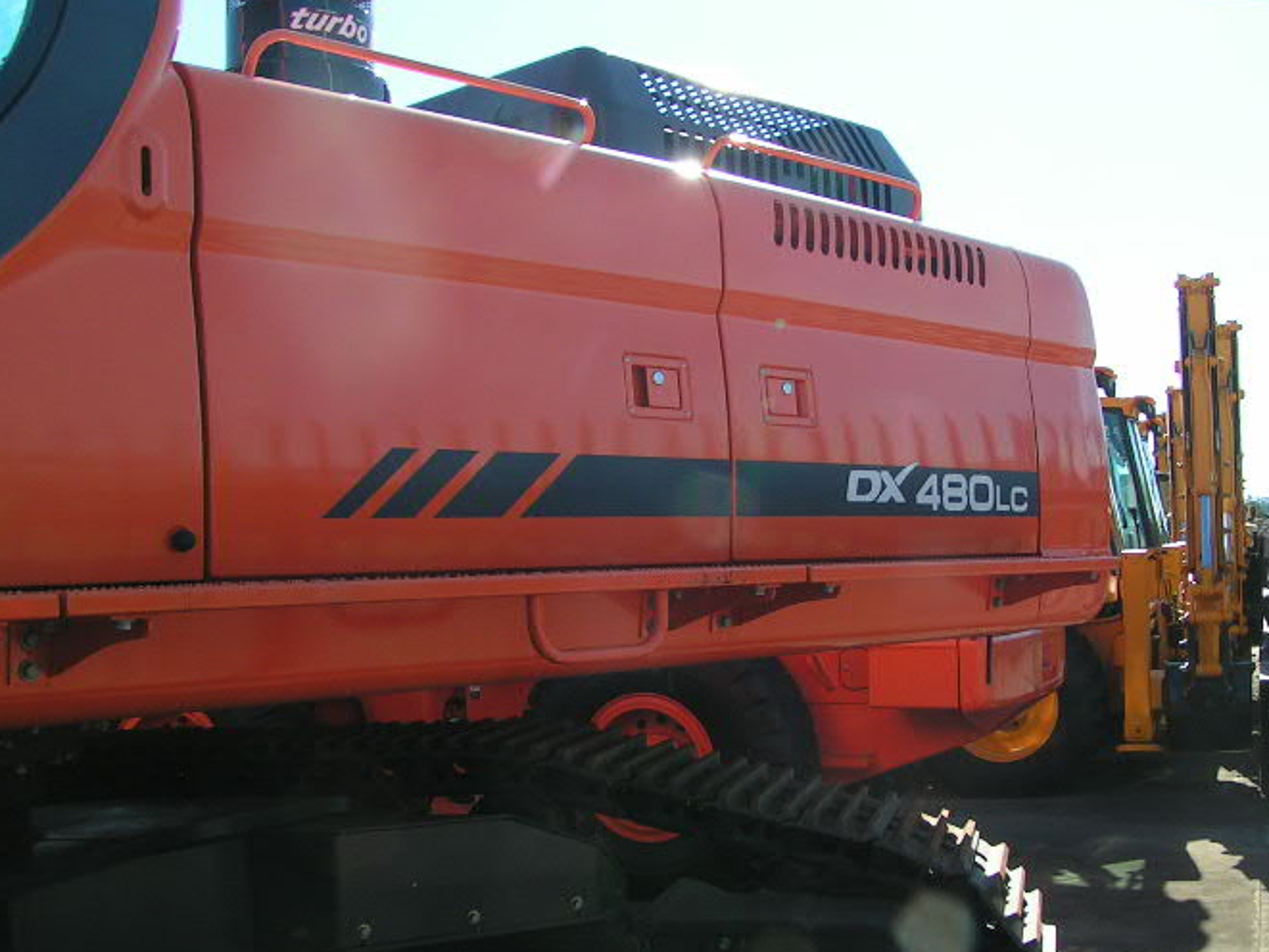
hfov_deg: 41.1
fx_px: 1687
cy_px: 511
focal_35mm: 46
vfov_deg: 31.5
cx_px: 730
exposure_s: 1/250
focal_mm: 5.8
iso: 50
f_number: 5.6
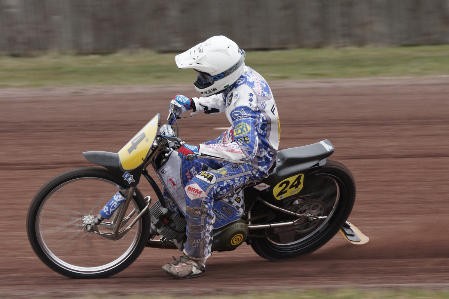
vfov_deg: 4.0
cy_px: 150
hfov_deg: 6.0
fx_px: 4303
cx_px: 224
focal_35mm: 345
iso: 400
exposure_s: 1/400
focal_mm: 230
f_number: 9
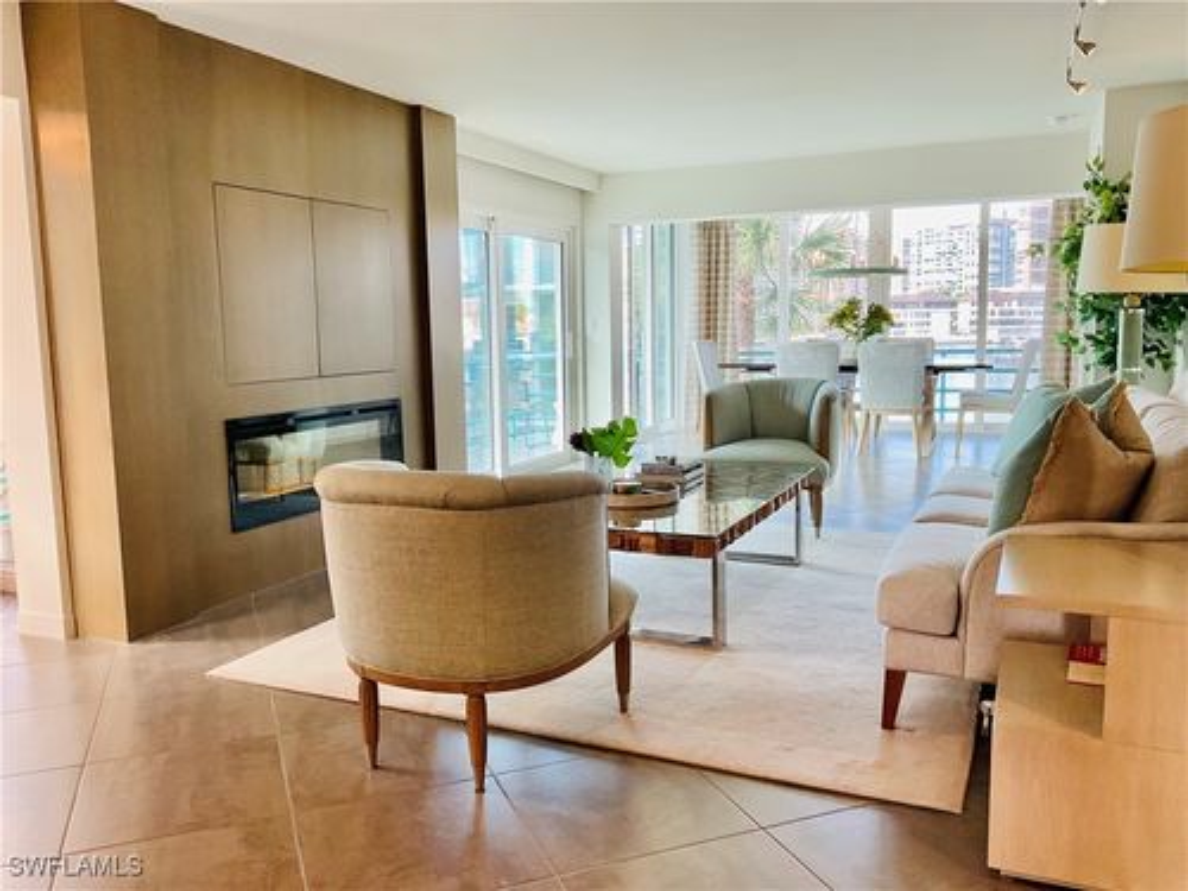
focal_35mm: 29
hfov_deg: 61.7
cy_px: 446
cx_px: 594
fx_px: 995
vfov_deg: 48.2
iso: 50
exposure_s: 1/120
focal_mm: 3
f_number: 1.8
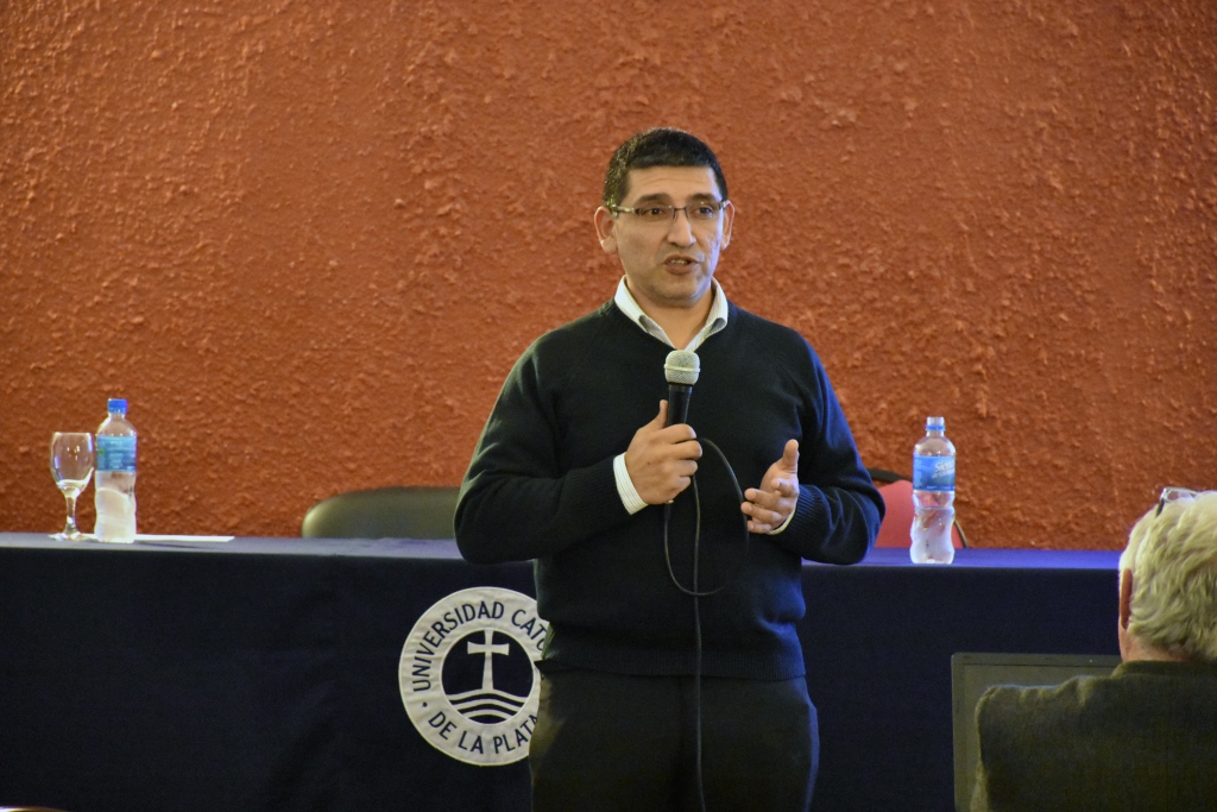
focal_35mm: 210
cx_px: 608
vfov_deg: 6.5
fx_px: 7100
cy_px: 406
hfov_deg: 9.8
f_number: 5.6
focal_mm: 140
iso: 12800
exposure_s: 1/40
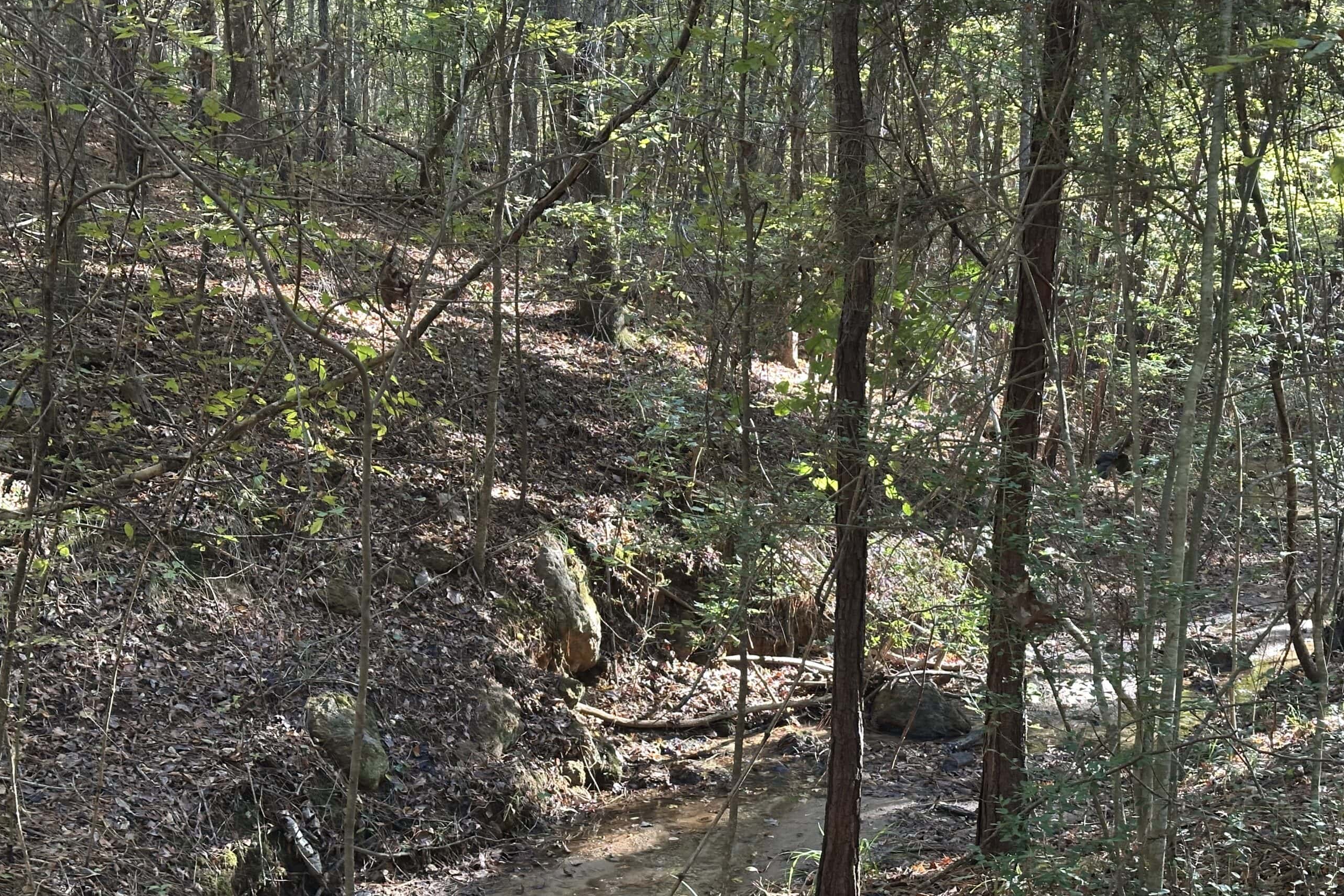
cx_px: 672
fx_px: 1867
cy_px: 467
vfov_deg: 27.0
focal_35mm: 50
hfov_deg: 39.6
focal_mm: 6.86
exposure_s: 1/60
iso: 200
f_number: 1.78
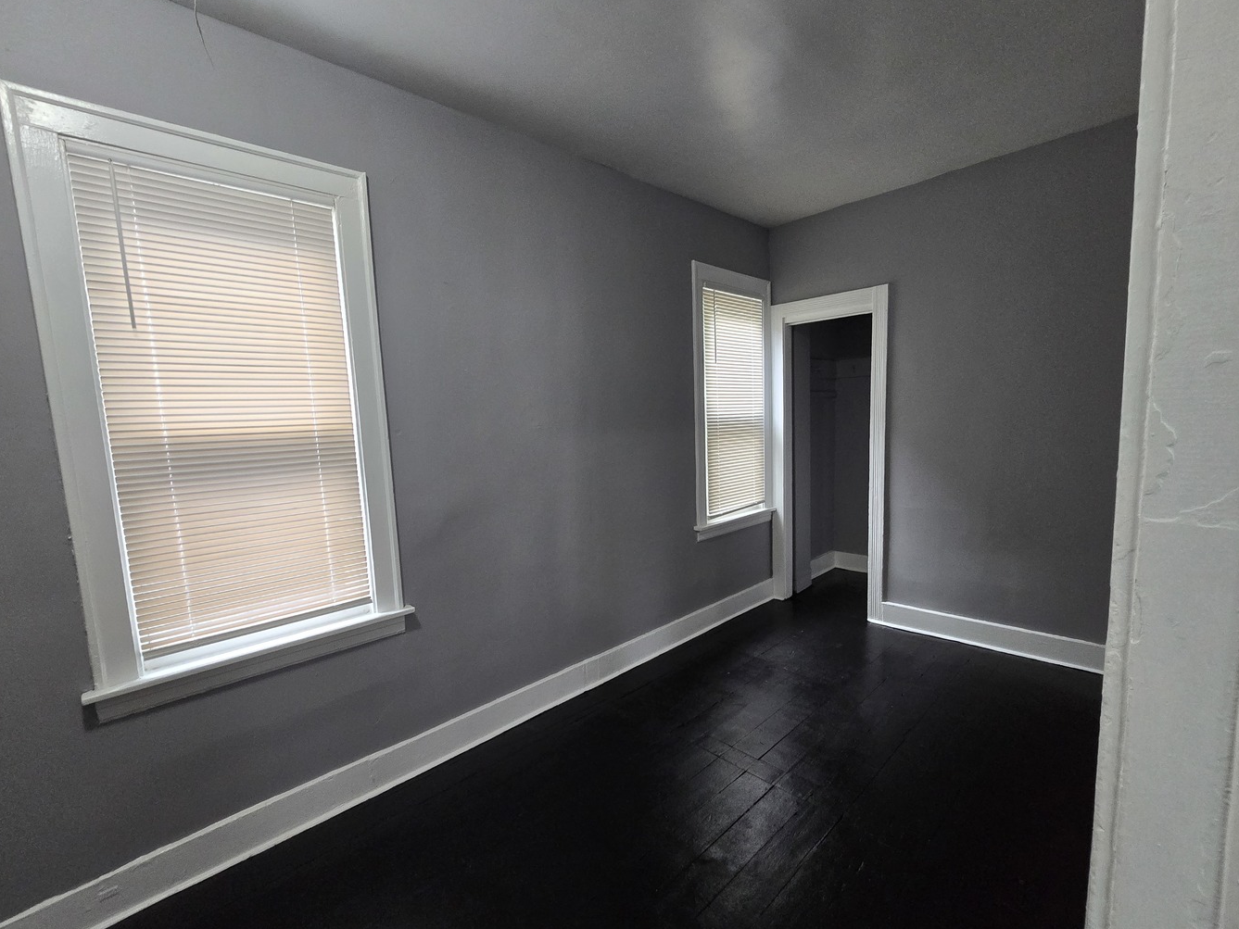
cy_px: 475
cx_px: 619
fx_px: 501
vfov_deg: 85.7
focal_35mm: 14
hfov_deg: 102.1
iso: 400
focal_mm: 2.2
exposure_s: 1/60
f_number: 2.2
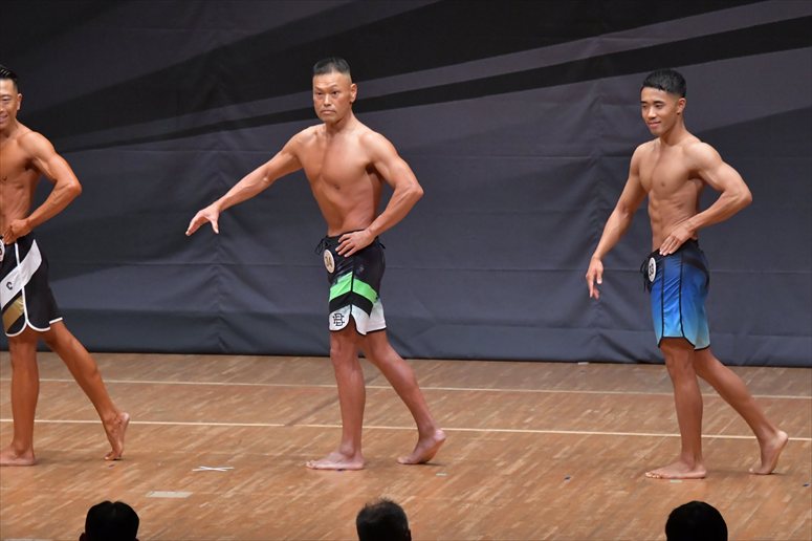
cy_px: 270
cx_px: 406
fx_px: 5411
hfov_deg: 8.6
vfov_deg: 5.7
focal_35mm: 240
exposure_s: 1/400
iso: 6400
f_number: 5.6
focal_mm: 160
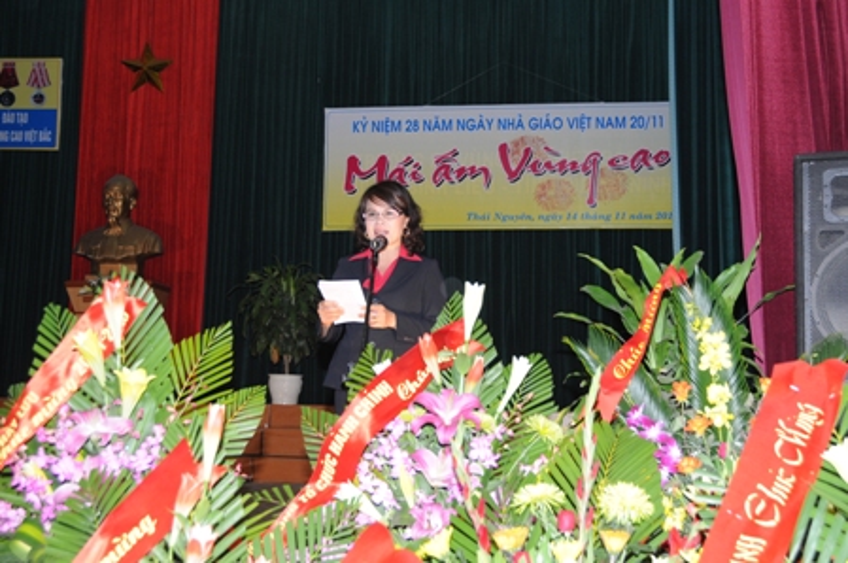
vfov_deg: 28.0
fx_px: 1129
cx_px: 424
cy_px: 282
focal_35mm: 48
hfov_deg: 41.2
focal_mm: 32
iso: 400
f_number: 5.6
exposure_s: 1/60
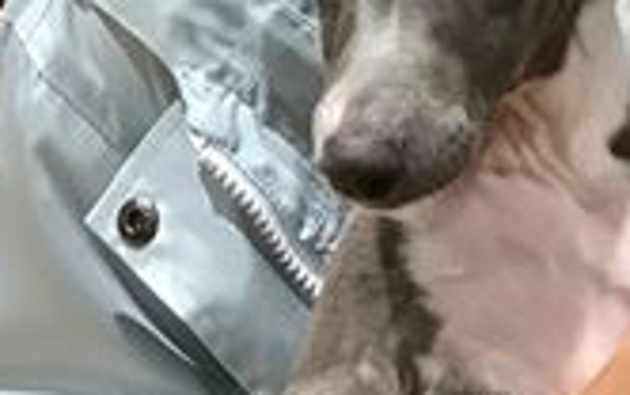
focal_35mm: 119
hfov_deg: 17.2
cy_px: -425
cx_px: 600
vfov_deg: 10.1
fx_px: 2045
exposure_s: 1/30
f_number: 2.4
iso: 80
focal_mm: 3.3
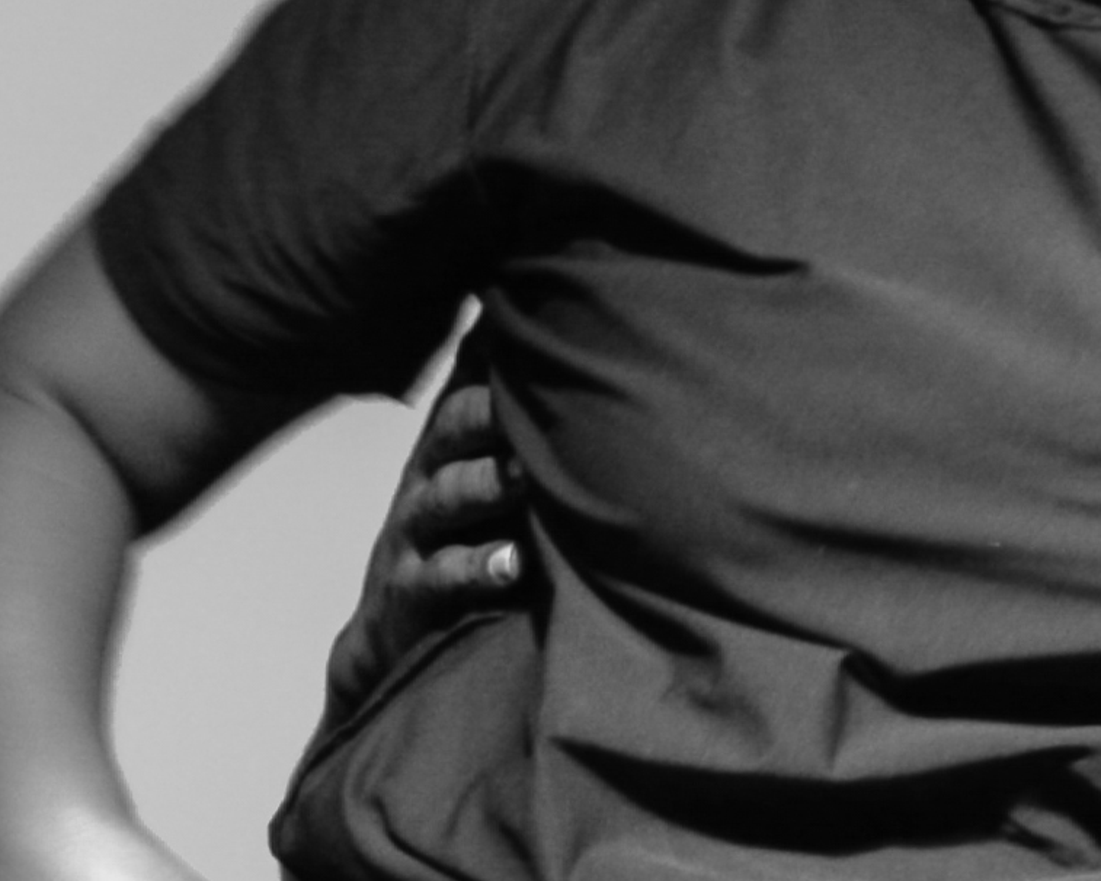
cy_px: 1292
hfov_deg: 5.8
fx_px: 10789
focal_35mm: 331
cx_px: -137
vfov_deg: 4.6
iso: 800
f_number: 4.2
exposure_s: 1/30
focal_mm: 45
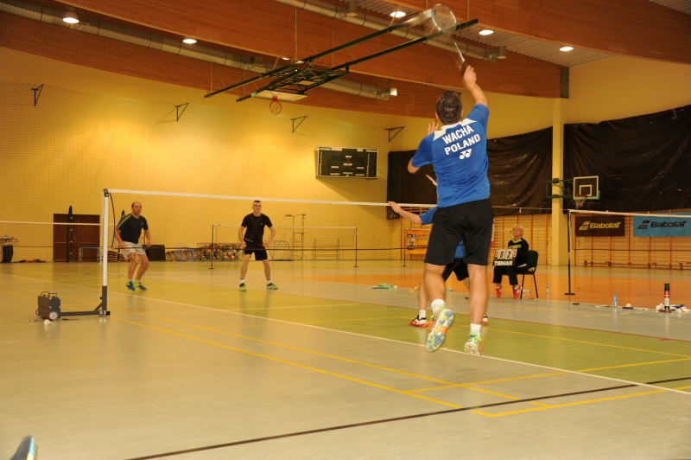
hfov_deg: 46.4
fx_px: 805
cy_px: 230
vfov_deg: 31.8
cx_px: 346
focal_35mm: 42
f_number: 5
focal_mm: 42
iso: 800
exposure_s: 1/60
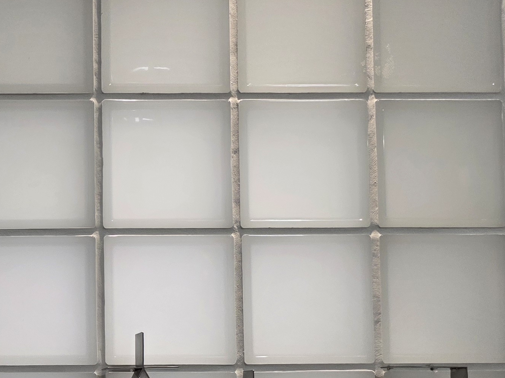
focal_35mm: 69
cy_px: 376
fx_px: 1007
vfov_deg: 20.6
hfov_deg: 25.1
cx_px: -114
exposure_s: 1/120
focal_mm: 6.3
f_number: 1.7
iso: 80
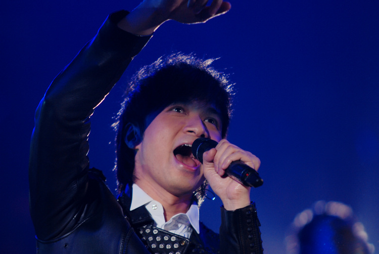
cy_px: 127
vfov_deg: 4.6
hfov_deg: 6.9
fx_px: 3162
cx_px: 190
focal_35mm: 300
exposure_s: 1/200
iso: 400
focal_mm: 200
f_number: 2.8
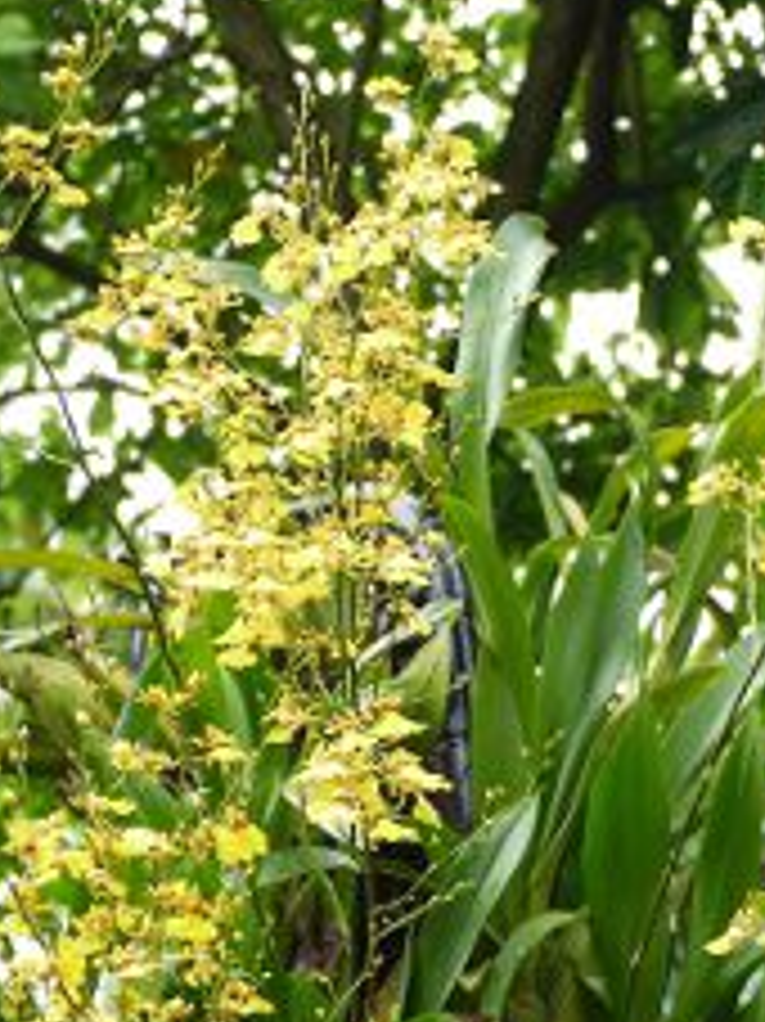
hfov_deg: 14.2
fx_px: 3038
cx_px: 693
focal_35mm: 103
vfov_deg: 18.8
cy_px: 923
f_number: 2.5
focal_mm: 14
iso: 100
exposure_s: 1/200
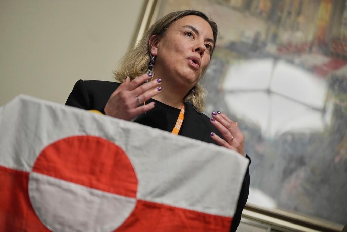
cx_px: 174
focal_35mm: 122
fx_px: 1176
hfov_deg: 16.8
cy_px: 116
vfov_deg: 11.2
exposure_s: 1/100
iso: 3200
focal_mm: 122
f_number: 2.8
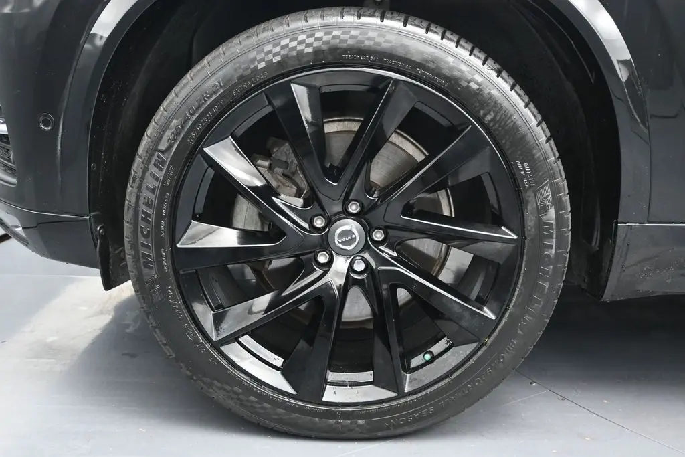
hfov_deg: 51.3
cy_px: 228
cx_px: 342
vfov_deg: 35.5
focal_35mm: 38
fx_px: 714
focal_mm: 25
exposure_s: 1/125
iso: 2500
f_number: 4.2
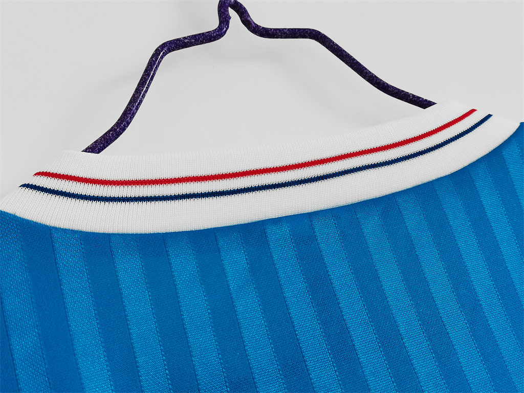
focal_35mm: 41
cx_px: 262
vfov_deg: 35.1
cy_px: 196
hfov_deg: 45.8
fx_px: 621
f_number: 1.8
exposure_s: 1/50
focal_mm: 5.58
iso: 125
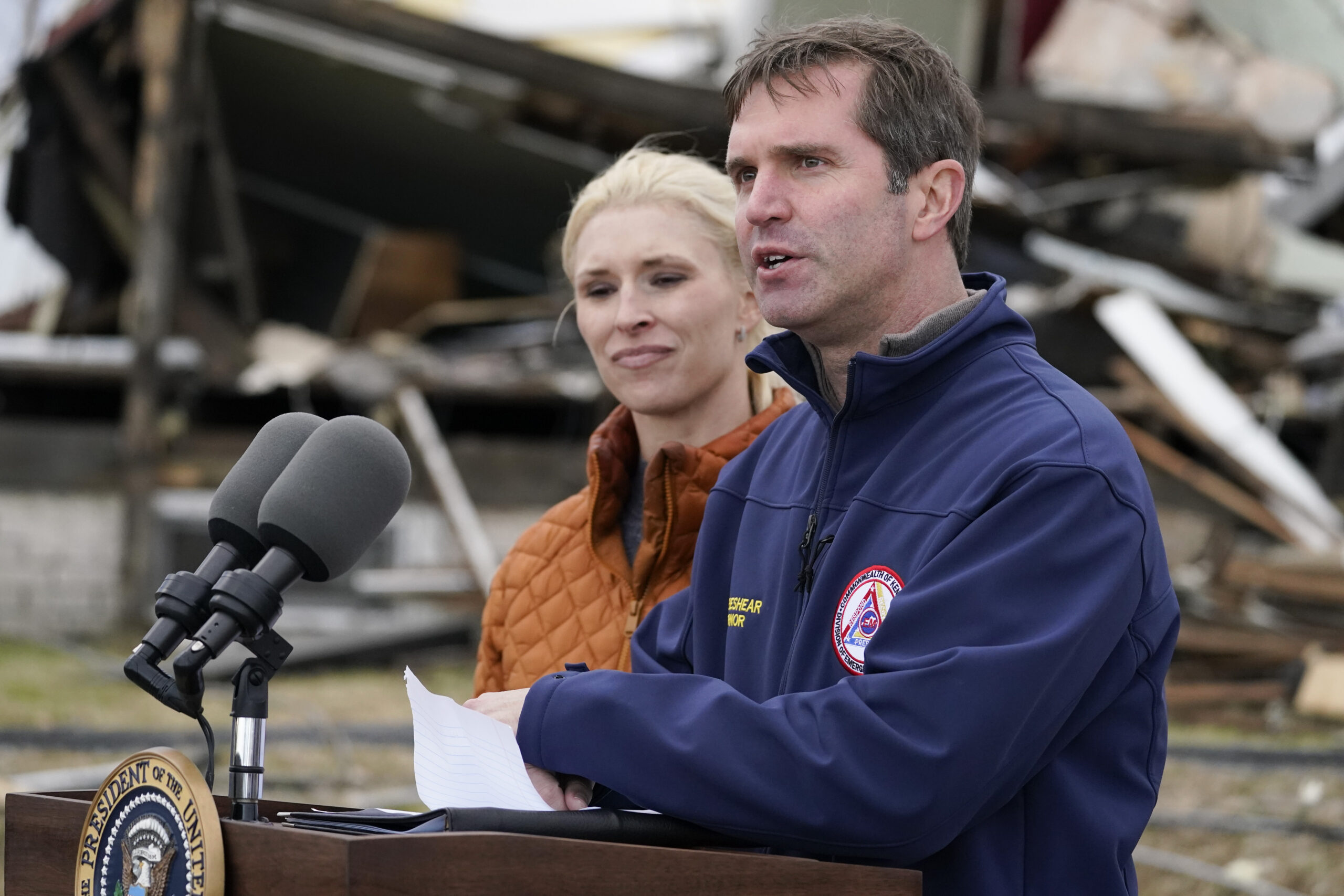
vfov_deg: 10.0
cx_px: 672
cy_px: 448
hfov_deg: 15.0
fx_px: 5115
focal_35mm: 137
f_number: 5.6
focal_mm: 137
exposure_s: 1/1600
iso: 3200
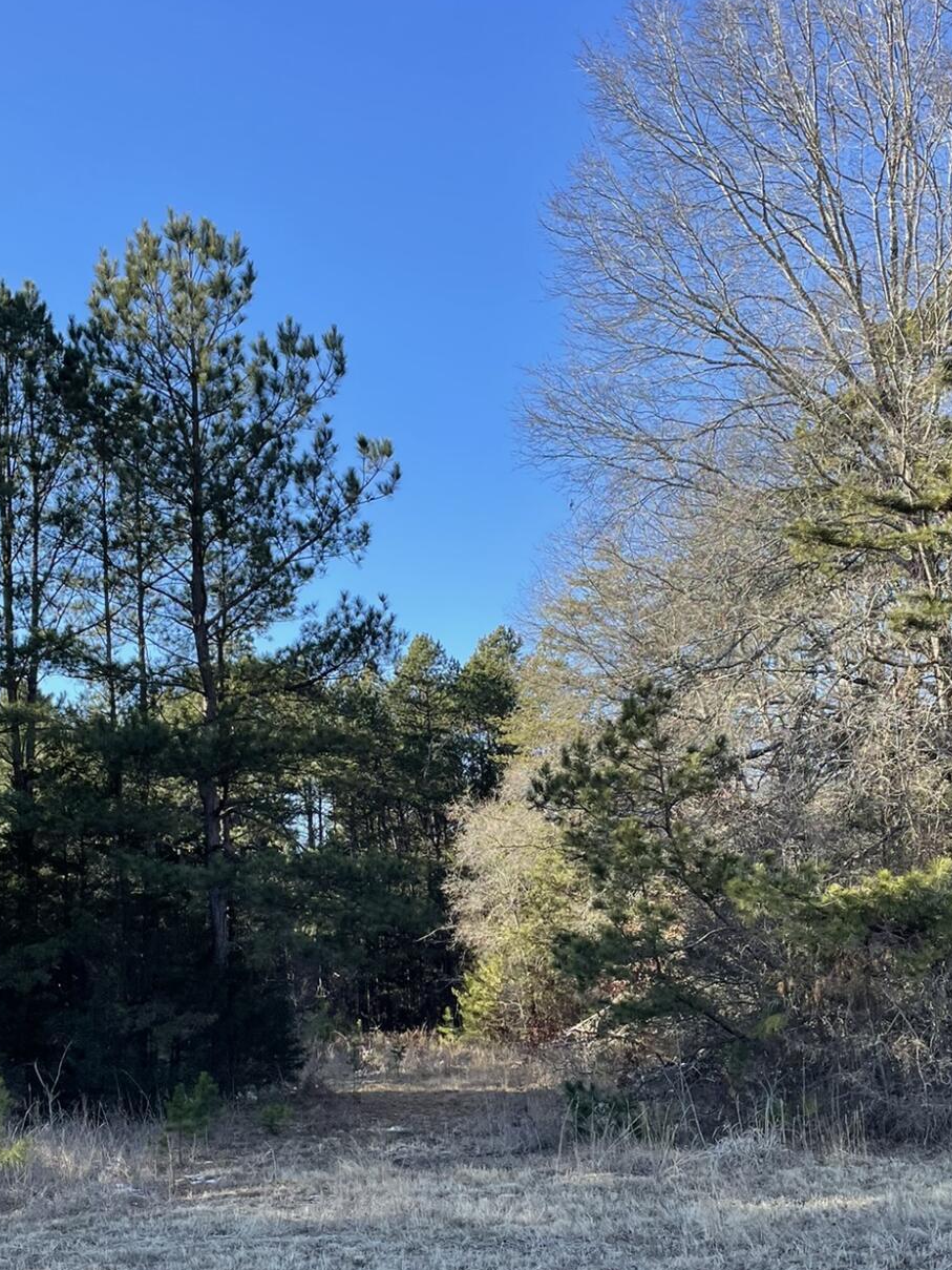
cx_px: 367
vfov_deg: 43.4
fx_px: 1576
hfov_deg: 33.5
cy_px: 806
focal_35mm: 43
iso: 32
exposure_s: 1/1043
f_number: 1.6
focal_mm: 4.2
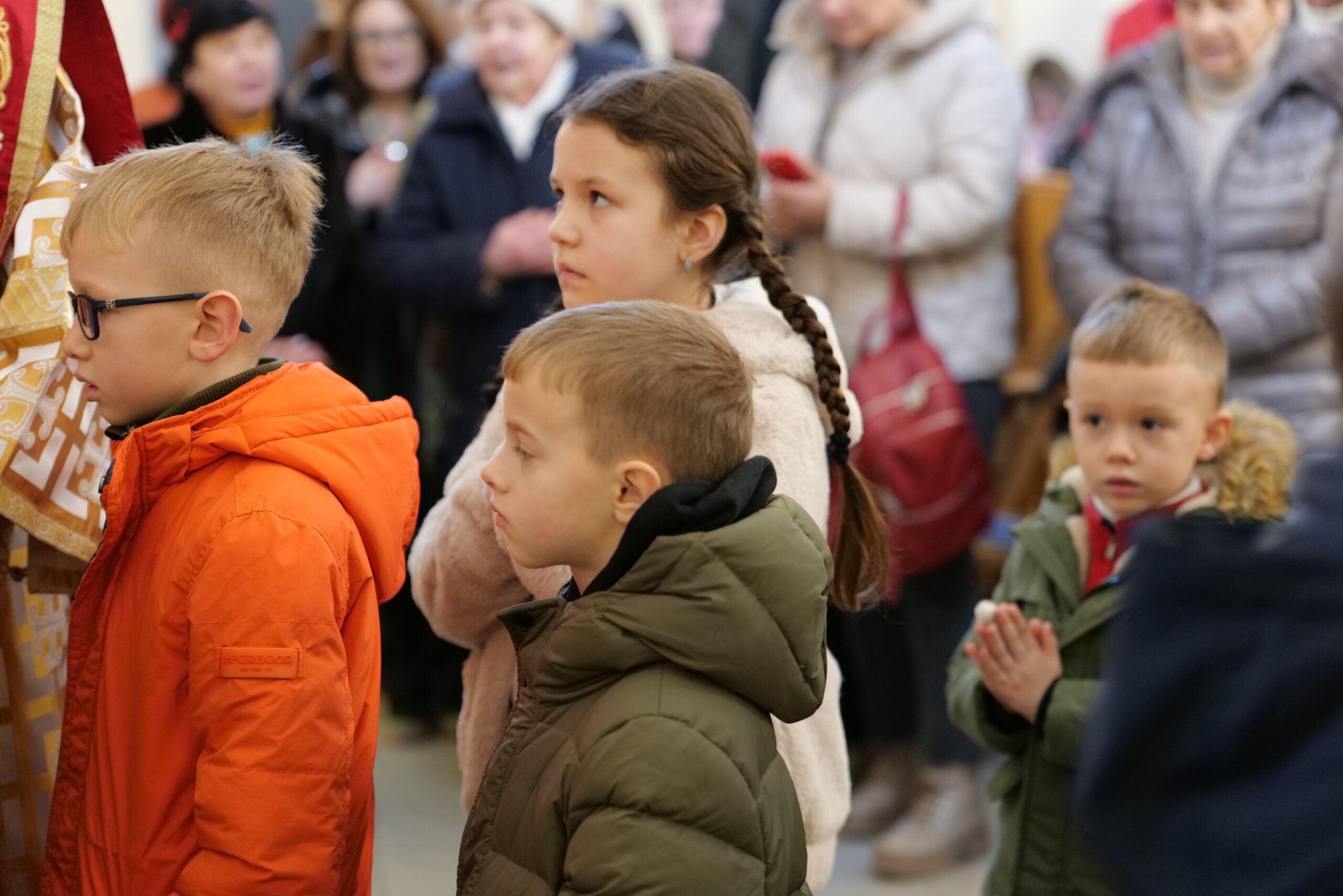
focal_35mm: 71
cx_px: 672
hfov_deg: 28.5
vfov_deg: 19.2
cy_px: 448
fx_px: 2649
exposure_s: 1/80
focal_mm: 71
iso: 3200
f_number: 2.8
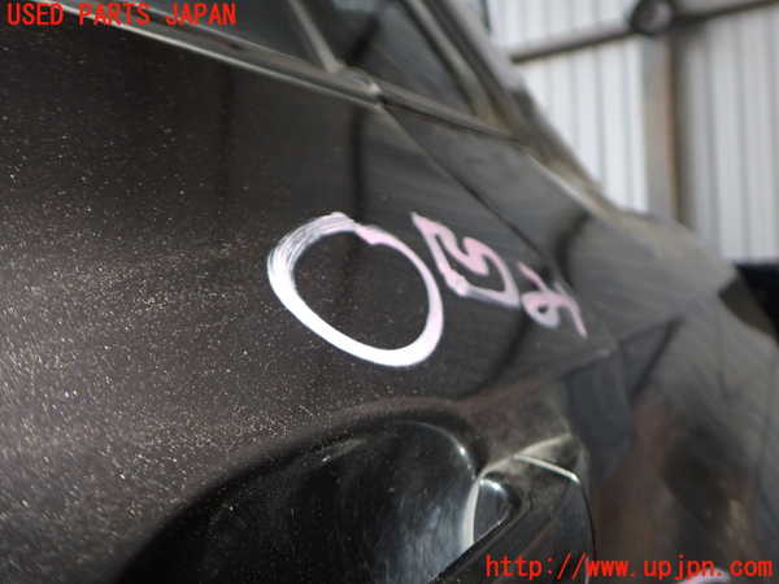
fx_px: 675
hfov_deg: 60.0
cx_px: 390
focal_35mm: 30
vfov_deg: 46.8
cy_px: 292
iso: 400
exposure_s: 1/30
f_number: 6.3
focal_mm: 5.4
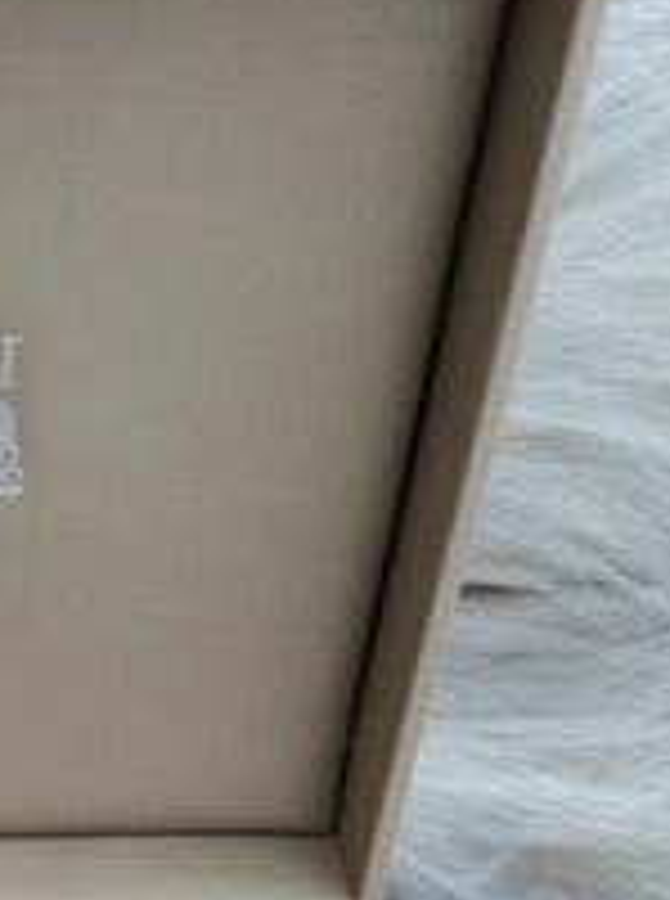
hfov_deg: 17.5
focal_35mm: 78
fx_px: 2022
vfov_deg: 23.7
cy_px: 958
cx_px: -229
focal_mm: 5.4
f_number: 1.8
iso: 50
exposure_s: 1/593
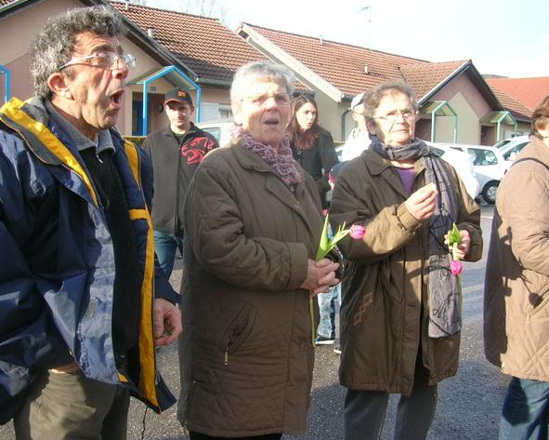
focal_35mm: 37
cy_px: 220
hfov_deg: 49.1
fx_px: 601
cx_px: 268
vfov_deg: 40.1
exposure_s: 1/306
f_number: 2.8
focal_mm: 5.8
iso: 50
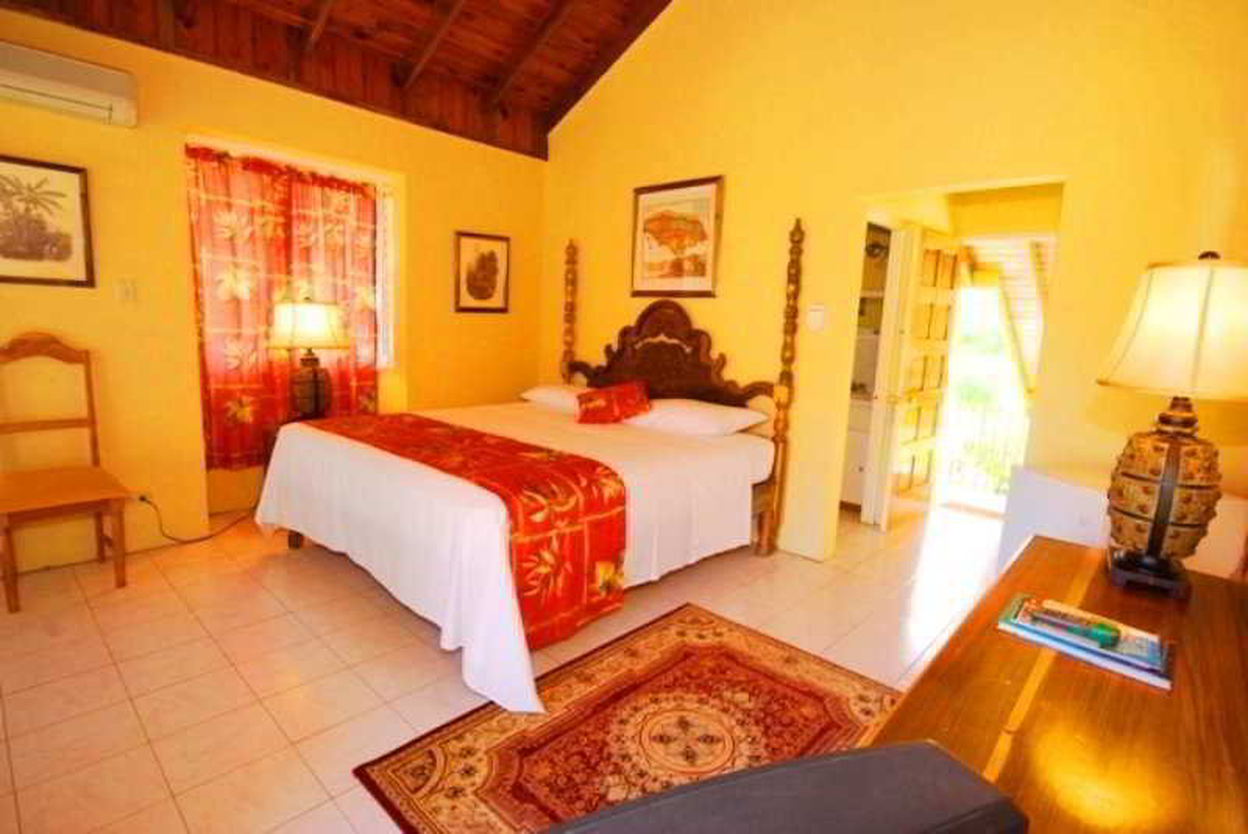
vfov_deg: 67.5
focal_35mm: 18
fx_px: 625
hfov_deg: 89.9
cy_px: 417
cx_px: 624
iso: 200
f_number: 8
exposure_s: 1/13
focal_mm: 12
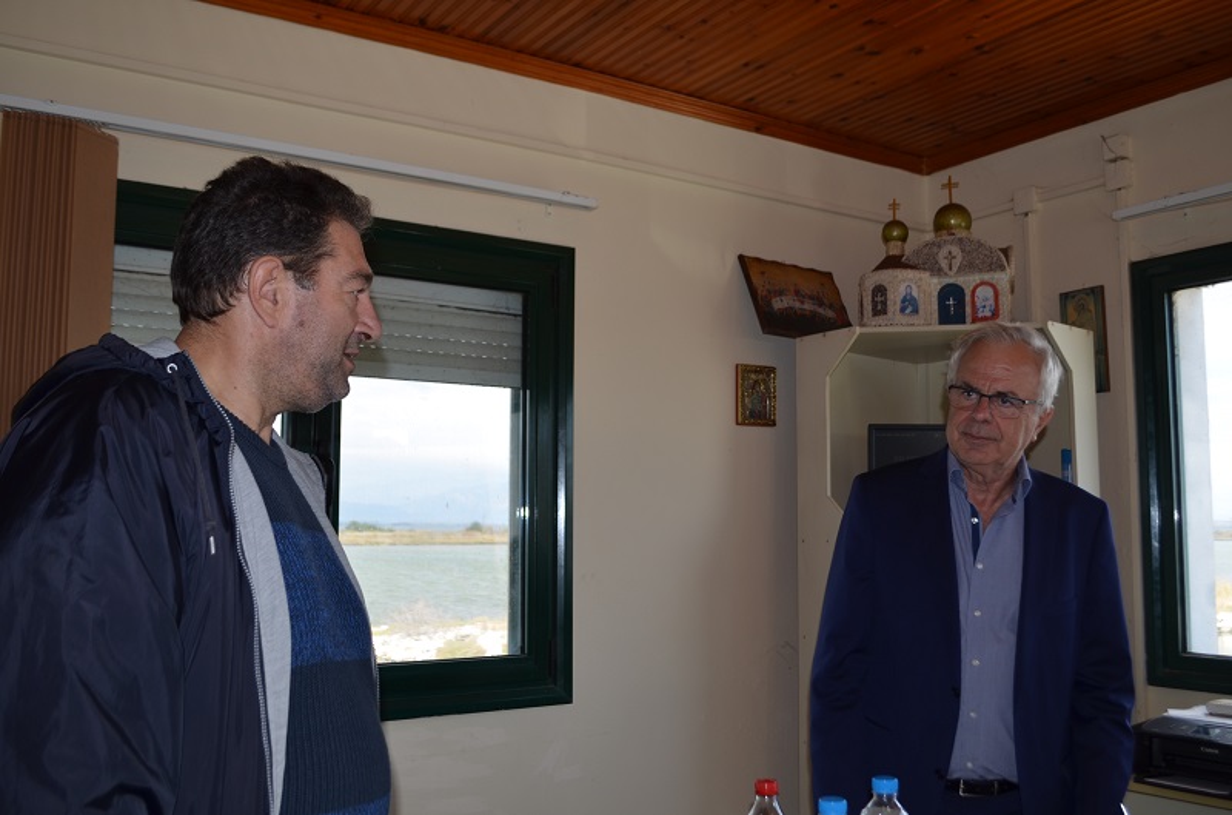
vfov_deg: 39.8
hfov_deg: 57.3
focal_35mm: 33
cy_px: 408
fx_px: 1126
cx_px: 616
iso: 100
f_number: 4.5
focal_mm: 22
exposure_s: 1/200
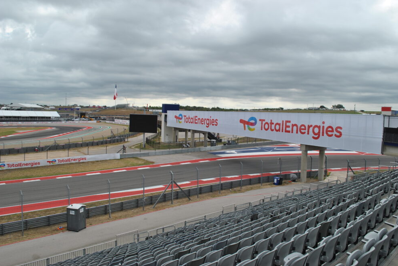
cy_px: 129
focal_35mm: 28
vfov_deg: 46.4
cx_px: 204
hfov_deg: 65.5
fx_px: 310
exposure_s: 1/250
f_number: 8
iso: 100
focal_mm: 18
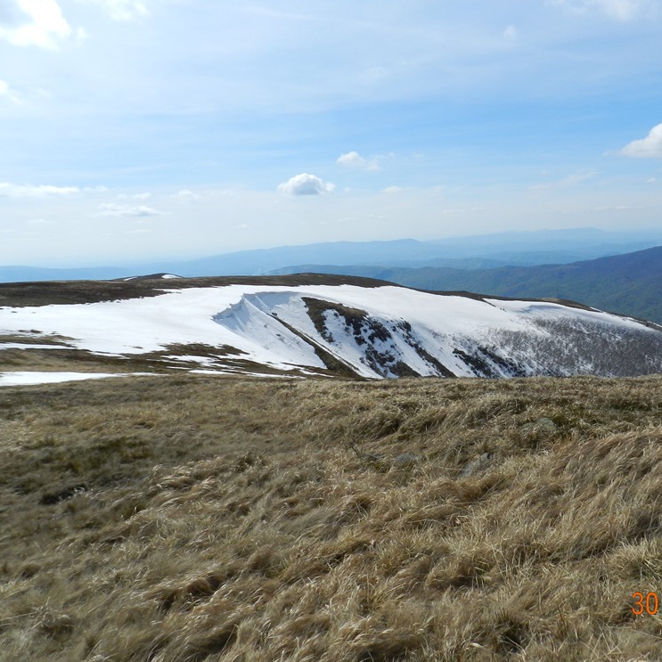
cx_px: 455
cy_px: 332
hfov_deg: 55.8
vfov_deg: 57.3
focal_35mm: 28
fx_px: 606
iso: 160
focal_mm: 4
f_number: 4.5
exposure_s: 1/1250
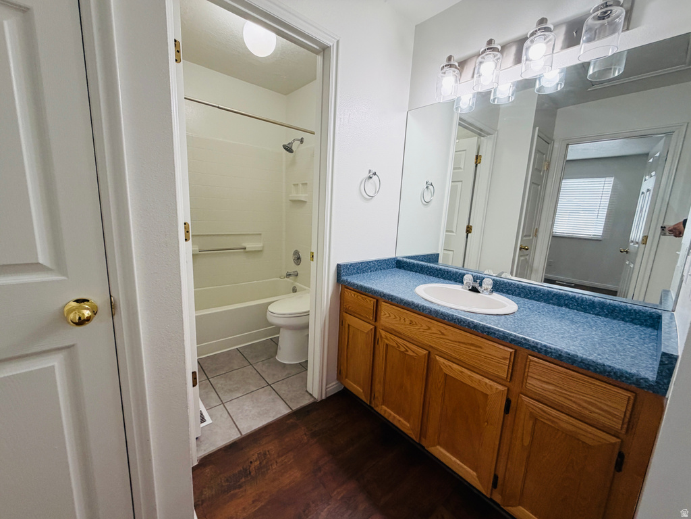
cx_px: 346
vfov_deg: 85.7
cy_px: 260
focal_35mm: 14
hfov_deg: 102.1
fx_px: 279
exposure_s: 1/120
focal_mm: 2.22
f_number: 2.2
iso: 200
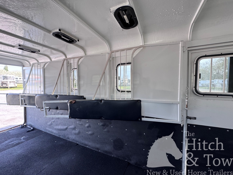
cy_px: 88
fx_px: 94
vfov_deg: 85.7
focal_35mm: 14
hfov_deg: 102.1
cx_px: 116
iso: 100
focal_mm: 2.22
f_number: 2.2
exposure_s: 1/99
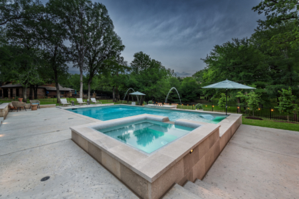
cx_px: 150
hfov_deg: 104.3
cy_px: 100
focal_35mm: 14
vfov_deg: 81.2
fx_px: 116
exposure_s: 1/6
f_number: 8
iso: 200
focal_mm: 14
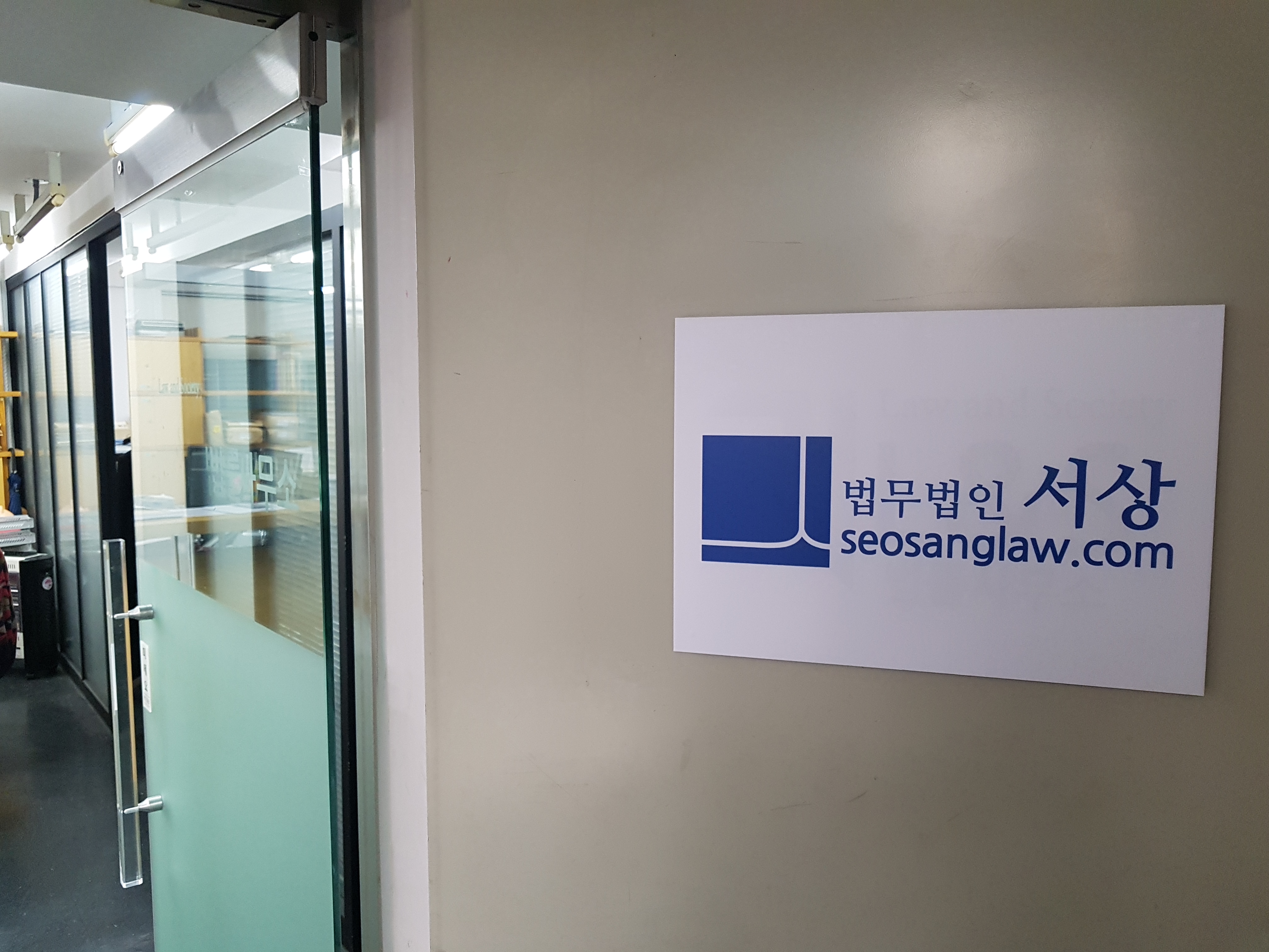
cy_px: 476
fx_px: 953
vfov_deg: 53.1
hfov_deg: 67.3
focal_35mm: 26
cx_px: 634
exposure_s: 1/60
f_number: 1.7
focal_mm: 4.2
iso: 200
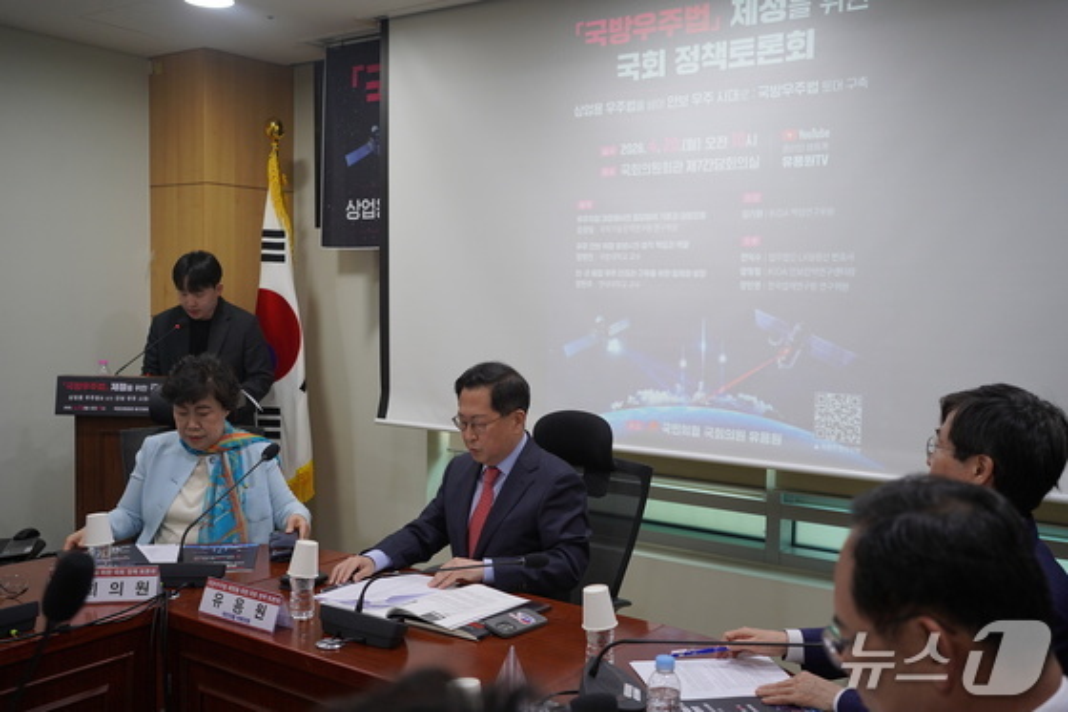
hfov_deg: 54.4
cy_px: 356
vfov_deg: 37.8
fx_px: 1038
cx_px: 534
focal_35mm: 35
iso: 500
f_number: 4
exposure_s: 1/160
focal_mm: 35
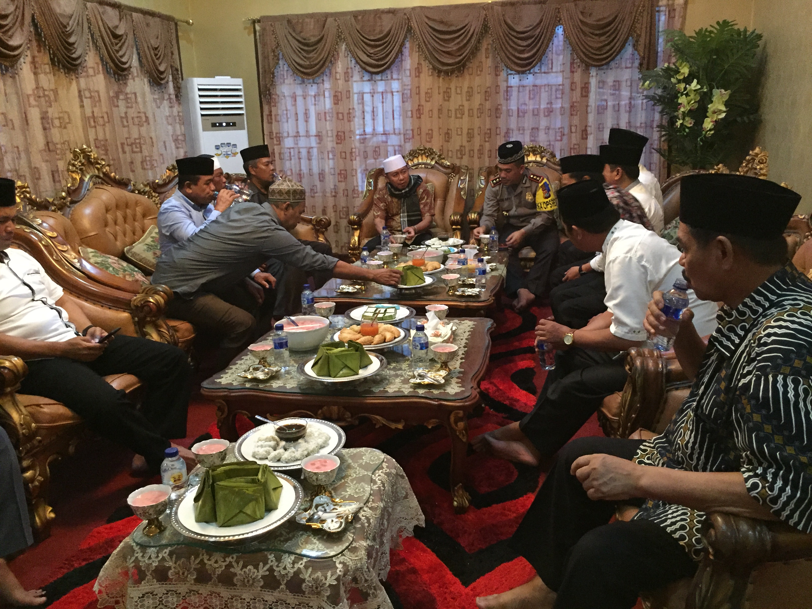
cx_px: 406
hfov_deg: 61.7
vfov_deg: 48.2
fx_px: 680
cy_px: 304
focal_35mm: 29
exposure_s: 1/17
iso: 400
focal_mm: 4.15
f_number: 2.2
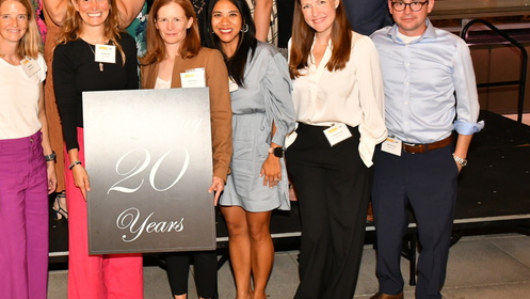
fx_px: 785
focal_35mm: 56
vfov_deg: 21.5
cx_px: 132
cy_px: 96
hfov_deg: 36.4
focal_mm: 23
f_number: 5.6
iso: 1600
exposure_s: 1/40
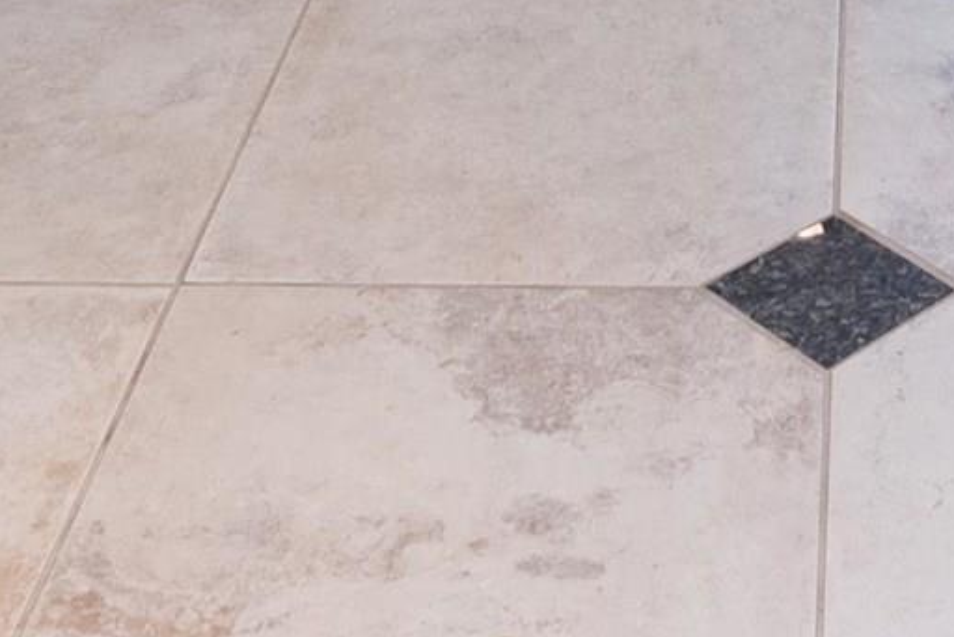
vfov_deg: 10.4
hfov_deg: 20.9
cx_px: 816
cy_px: -1236
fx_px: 2545
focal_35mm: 96
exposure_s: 1/5
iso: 250
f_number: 9
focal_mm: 16
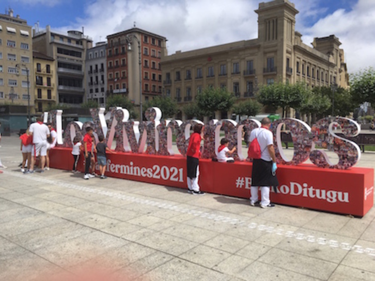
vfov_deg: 48.3
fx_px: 314
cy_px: 140
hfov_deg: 61.6
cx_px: 188
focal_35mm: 29
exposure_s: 1/2079
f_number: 2.2
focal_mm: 4.15
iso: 25
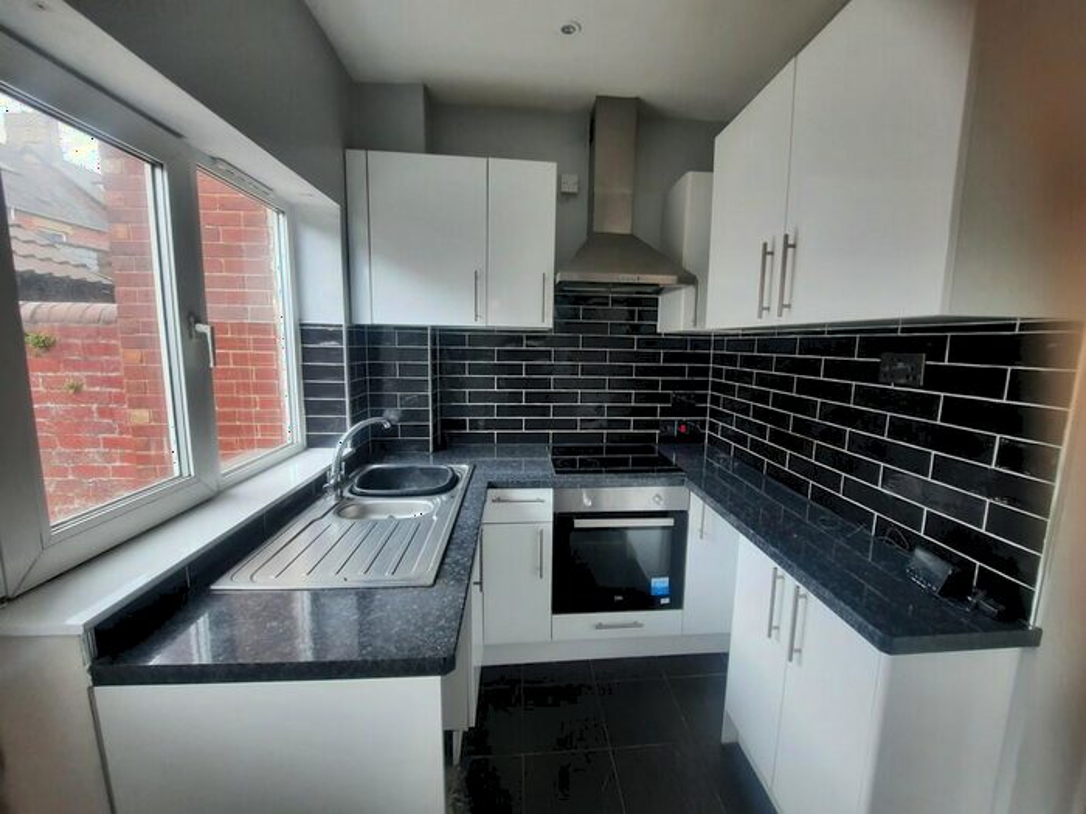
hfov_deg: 106.2
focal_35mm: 13
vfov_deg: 89.9
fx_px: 408
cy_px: 407
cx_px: 543
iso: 50
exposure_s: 1/50
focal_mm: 1.74
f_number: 2.2
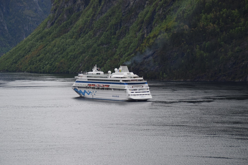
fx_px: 982
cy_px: 82
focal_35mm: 142
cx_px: 124
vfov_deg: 9.6
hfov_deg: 14.4
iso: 400
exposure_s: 1/800
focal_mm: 95
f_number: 7.1
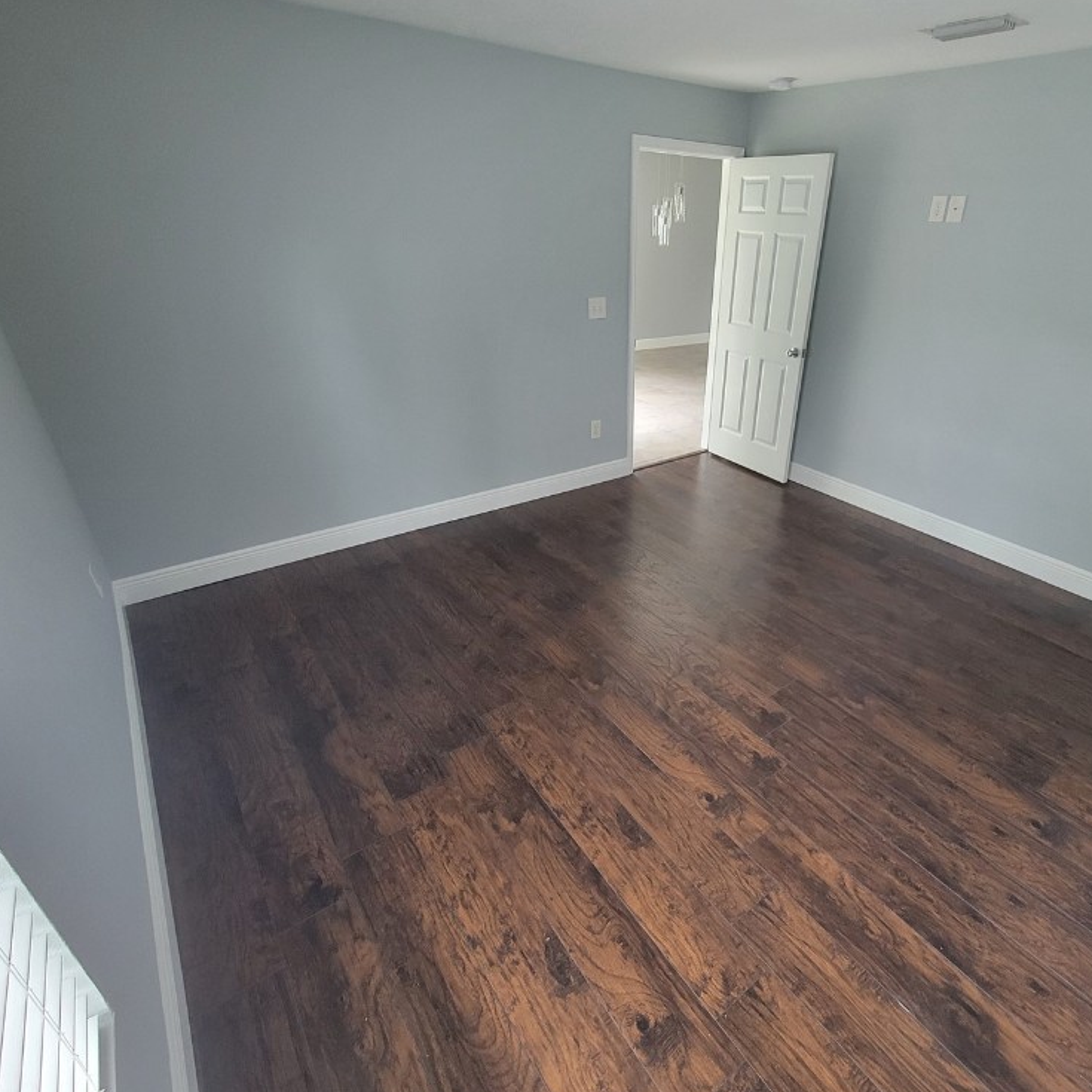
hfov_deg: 86.2
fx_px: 571
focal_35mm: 16
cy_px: 538
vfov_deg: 87.4
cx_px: 660
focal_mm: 2.2
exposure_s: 1/40
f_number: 2.2
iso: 320
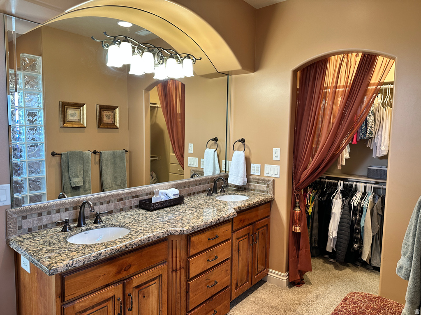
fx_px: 292
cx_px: 210
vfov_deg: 56.8
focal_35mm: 24
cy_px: 158
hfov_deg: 71.6
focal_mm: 6.86
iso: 125
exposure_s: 1/60
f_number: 1.78
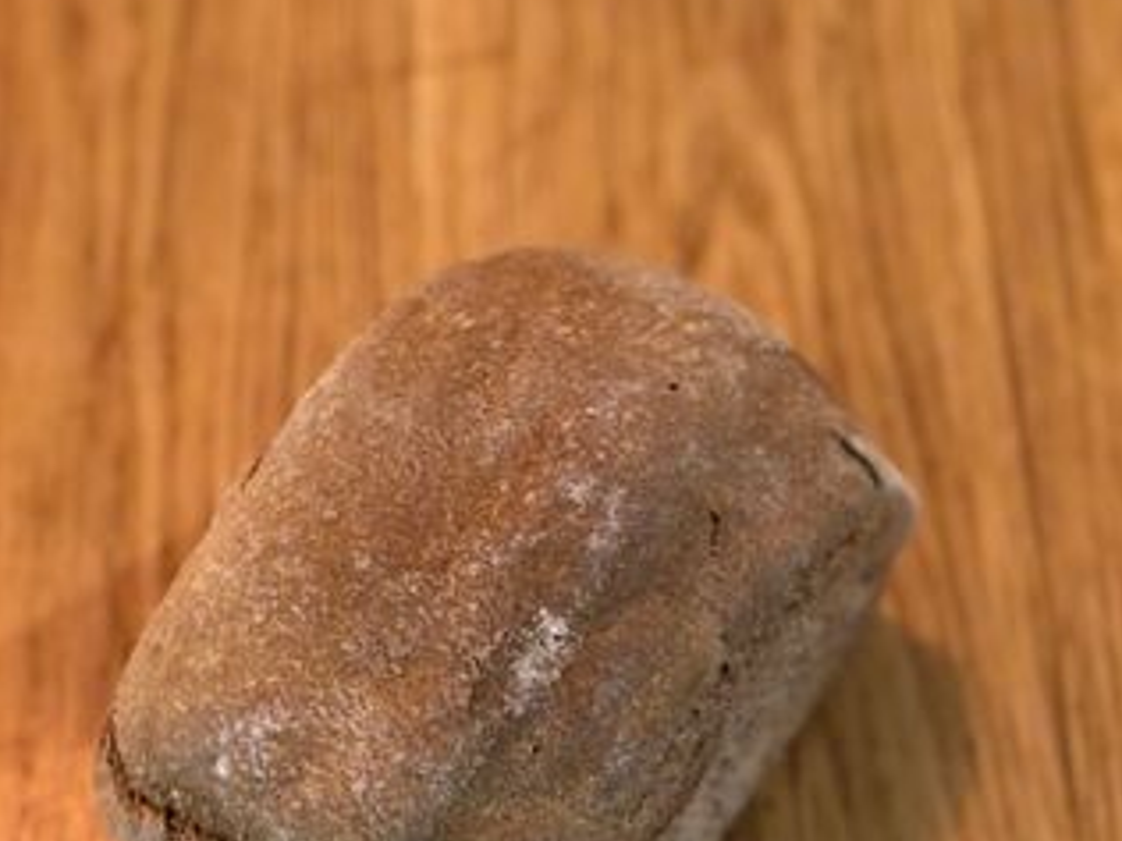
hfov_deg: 25.3
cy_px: 699
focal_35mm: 77
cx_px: 561
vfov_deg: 18.9
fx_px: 2496
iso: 1250
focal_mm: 6.6
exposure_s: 1/33
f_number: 2.8
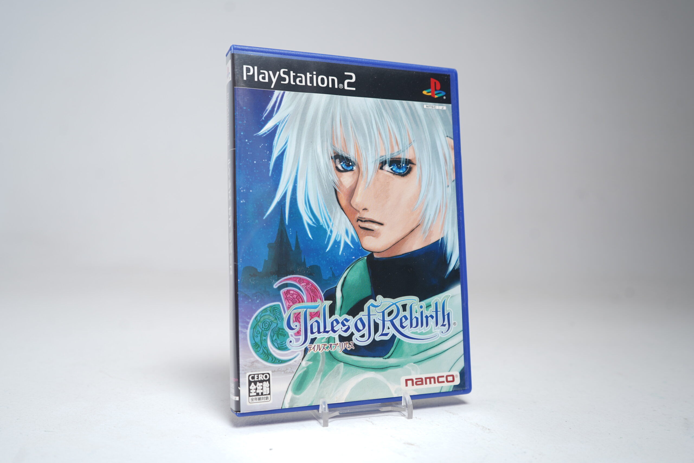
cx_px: 347
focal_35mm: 32
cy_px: 232
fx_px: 617
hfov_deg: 58.7
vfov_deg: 41.1
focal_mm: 32
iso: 64
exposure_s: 1/4
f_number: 5
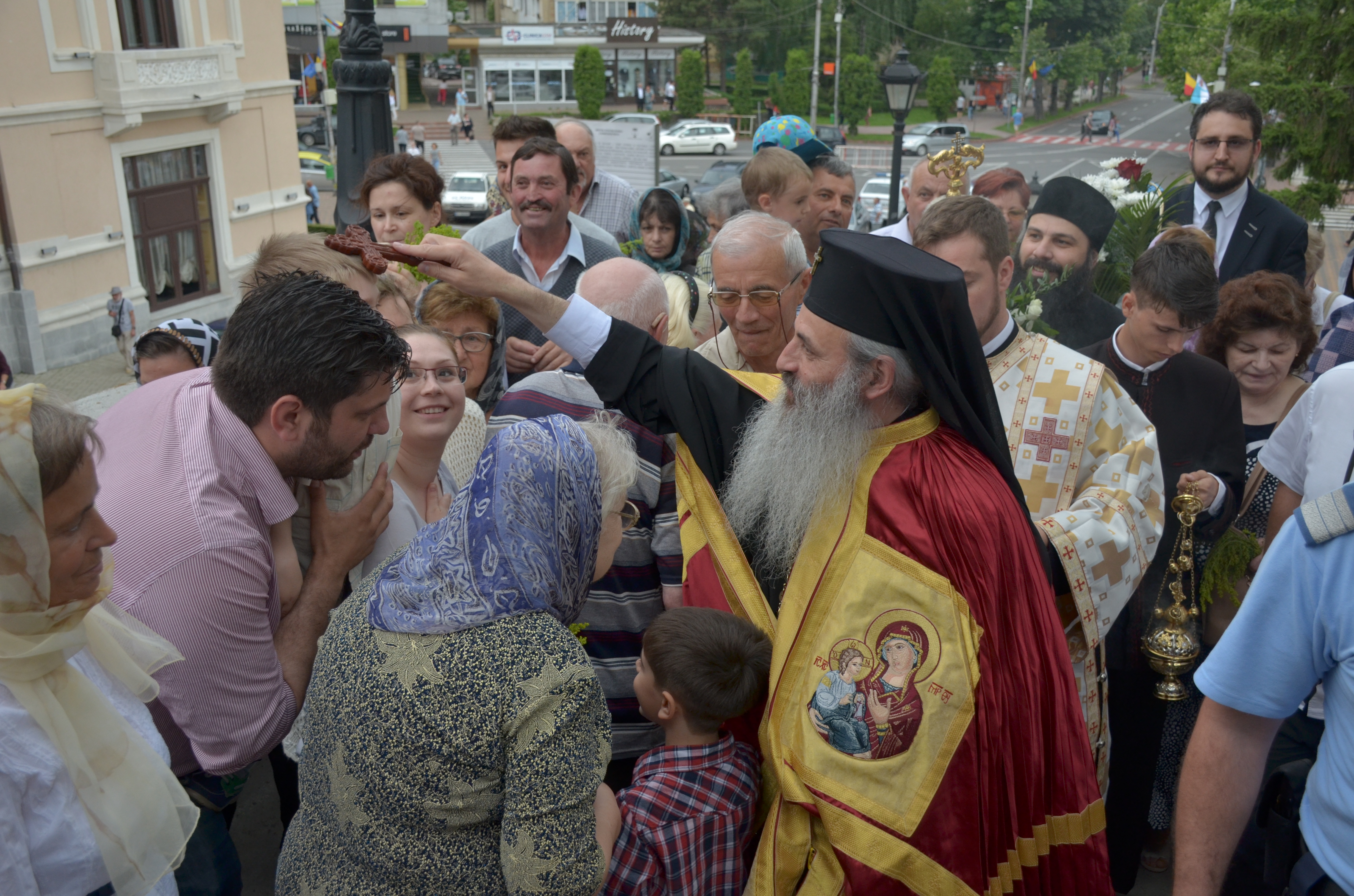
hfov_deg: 53.2
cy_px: 448
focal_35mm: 36
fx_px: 1351
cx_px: 677
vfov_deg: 36.7
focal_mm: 24
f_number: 5
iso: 400
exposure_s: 1/250
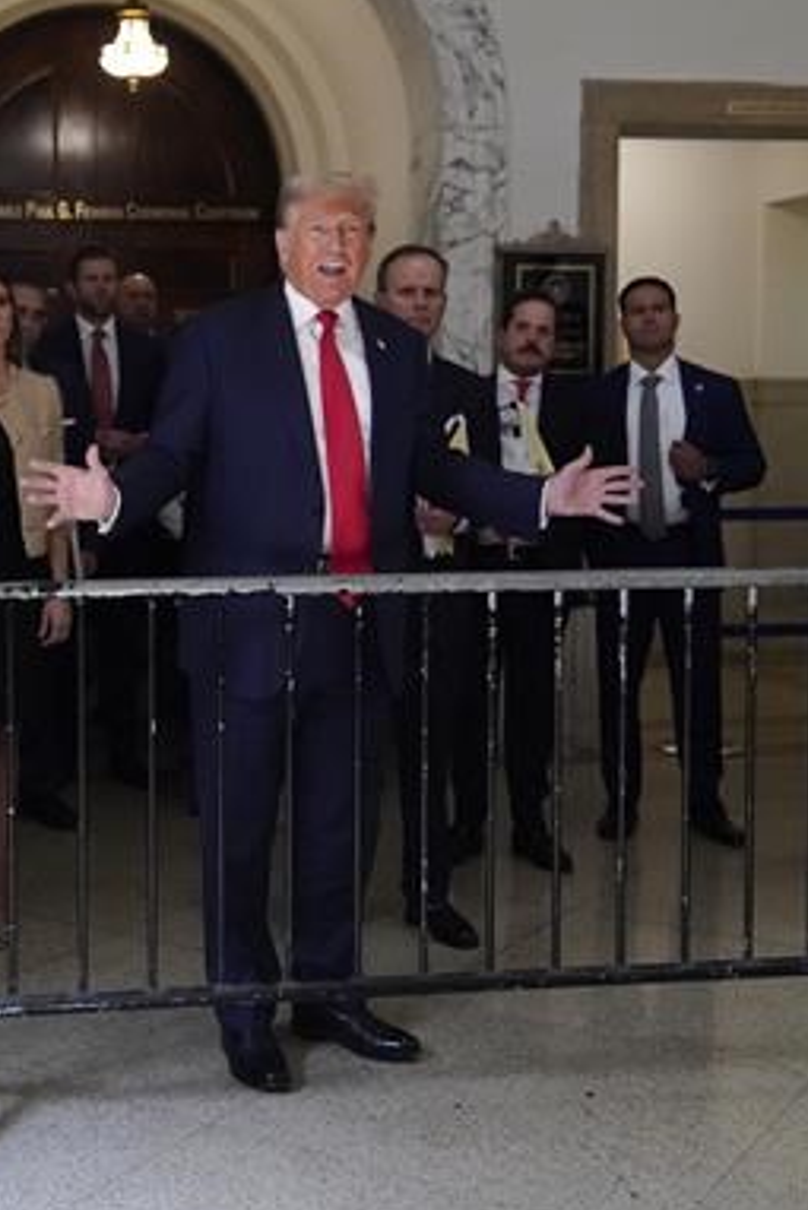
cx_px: 190
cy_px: 543
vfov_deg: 38.8
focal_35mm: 51
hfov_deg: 26.1
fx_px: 1715
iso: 10000
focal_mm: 30
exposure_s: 1/2000
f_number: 2.8
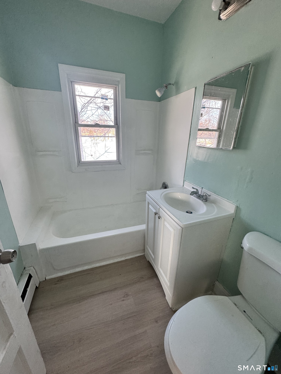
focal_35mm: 14
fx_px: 152
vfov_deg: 102.1
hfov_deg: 85.7
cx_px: 140
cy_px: 187
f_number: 2.2
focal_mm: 2.22
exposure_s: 1/99
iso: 160
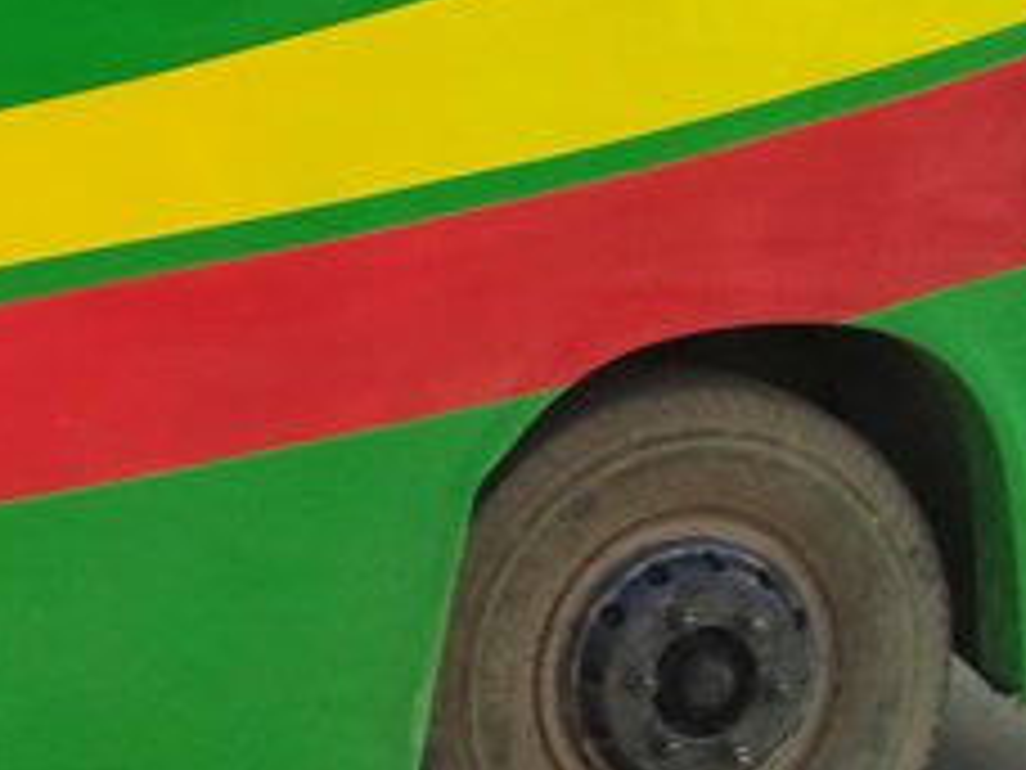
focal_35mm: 87
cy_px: -18
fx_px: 2579
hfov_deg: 20.5
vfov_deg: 16.6
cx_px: -310
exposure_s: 1/280
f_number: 2.2
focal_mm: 3.3
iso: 50
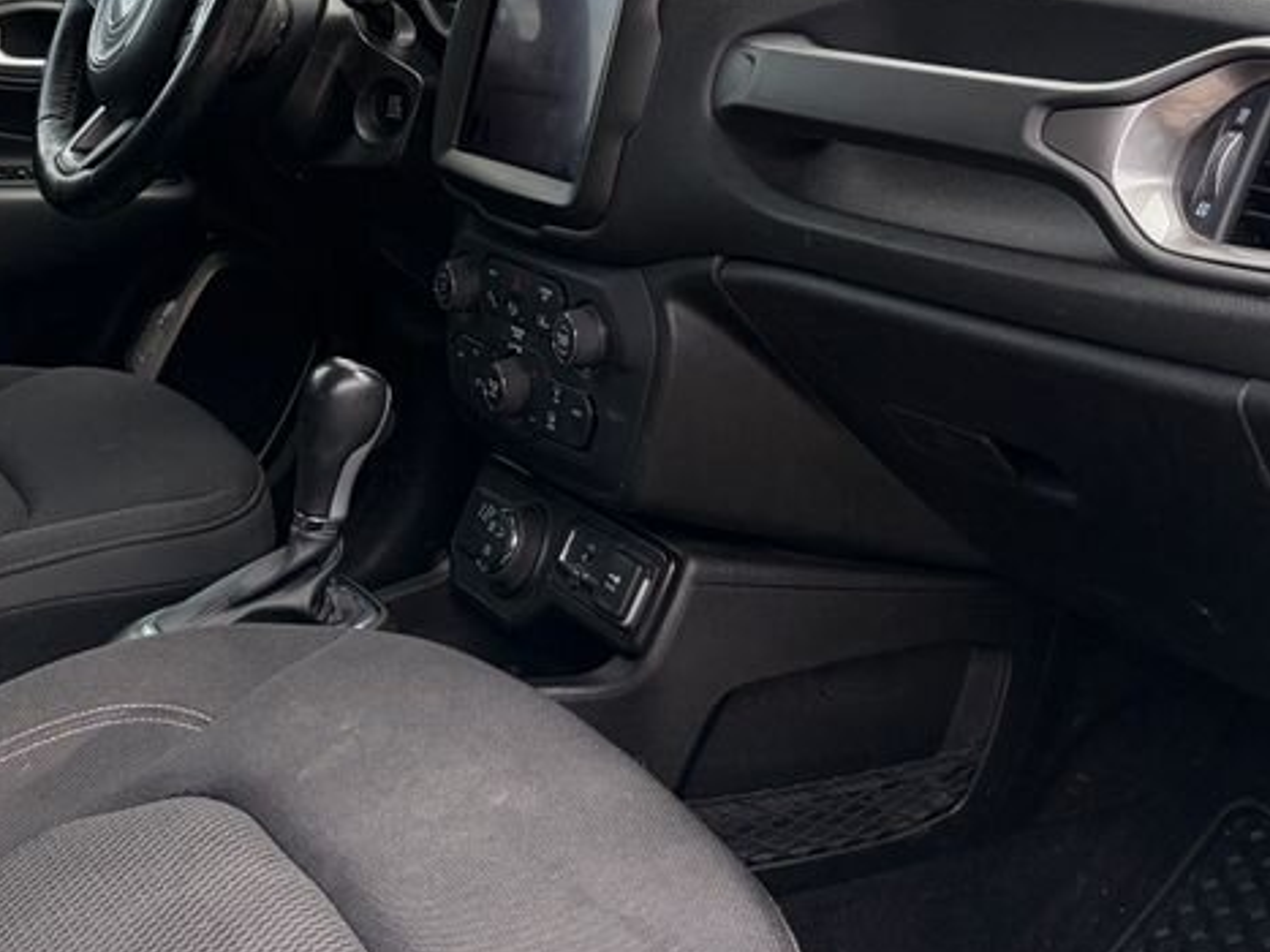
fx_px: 2091
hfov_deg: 33.6
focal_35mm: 57
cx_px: 446
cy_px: 204
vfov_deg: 25.3
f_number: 1.6
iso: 64
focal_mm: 5.96
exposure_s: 1/388
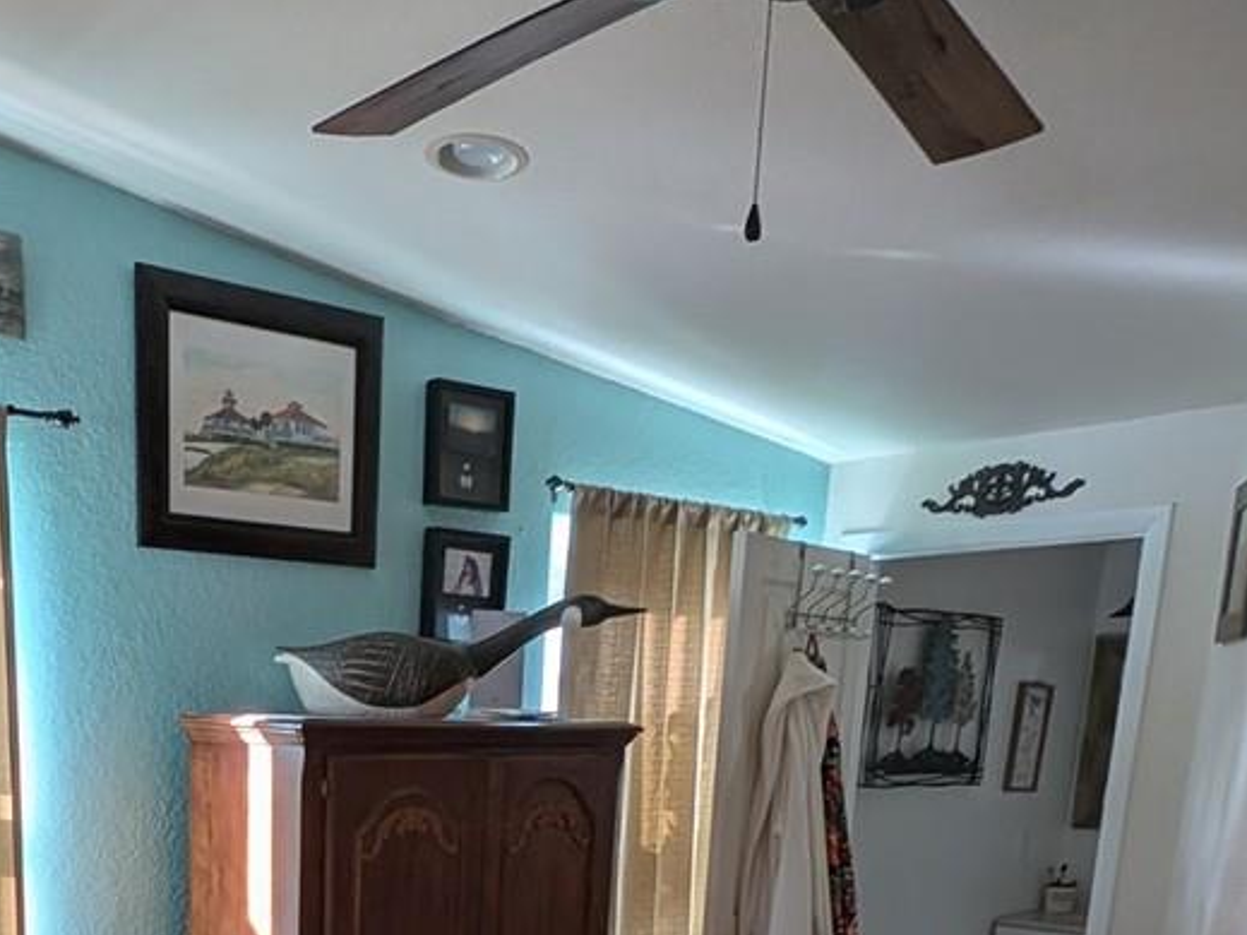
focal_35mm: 37
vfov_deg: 33.3
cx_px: 346
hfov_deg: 48.6
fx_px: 1333
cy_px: 1050
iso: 67
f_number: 1.95
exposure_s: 1/46.5
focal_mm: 2.23
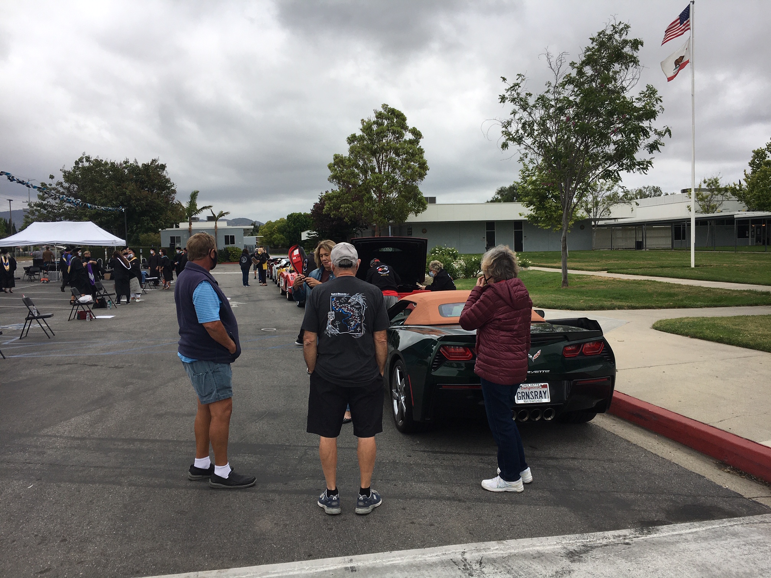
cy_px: 289
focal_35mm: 29
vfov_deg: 48.2
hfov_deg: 61.7
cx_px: 386
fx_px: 646
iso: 25
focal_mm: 4.15
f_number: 2.2
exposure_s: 1/635
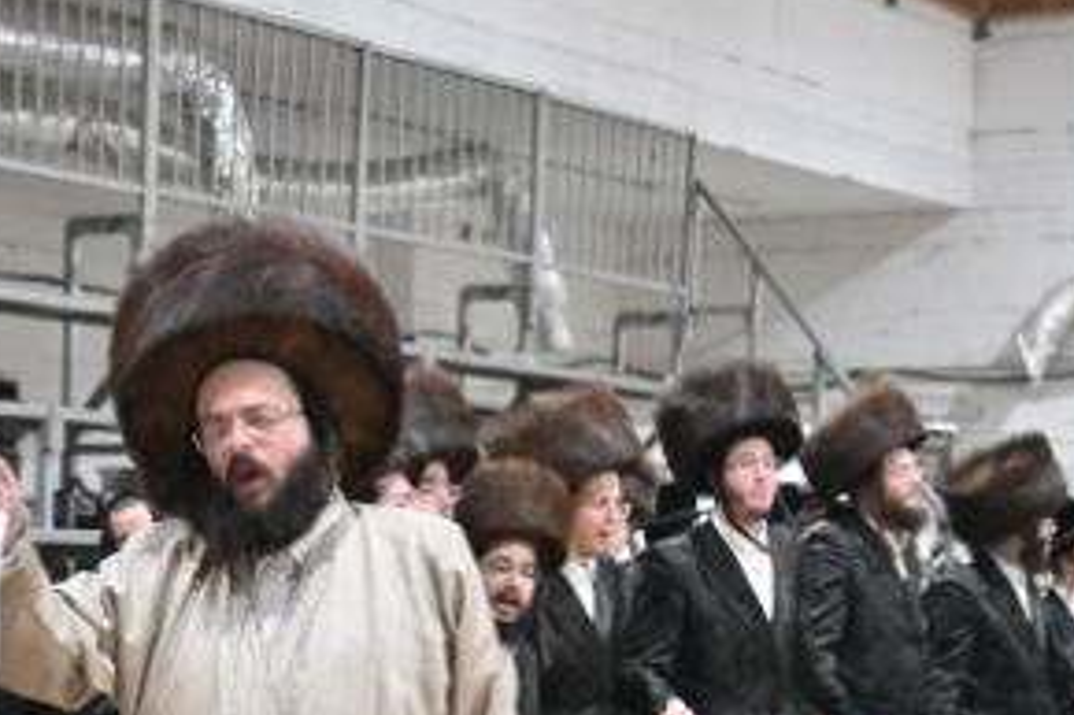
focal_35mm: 106
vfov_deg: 12.6
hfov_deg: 19.2
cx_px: 711
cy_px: 828
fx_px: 3160
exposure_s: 1/250
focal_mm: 30
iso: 2000
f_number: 4
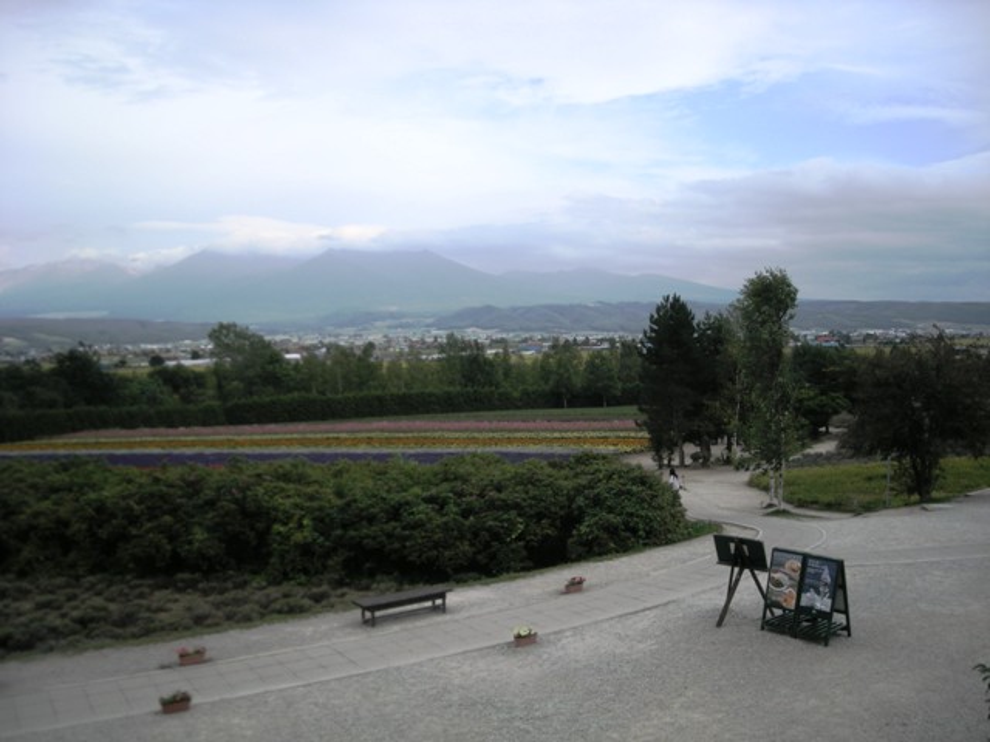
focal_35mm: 35
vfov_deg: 40.7
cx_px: 495
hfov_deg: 52.6
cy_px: 371
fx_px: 1001
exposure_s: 1/231
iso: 50
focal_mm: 5.7
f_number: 5.7
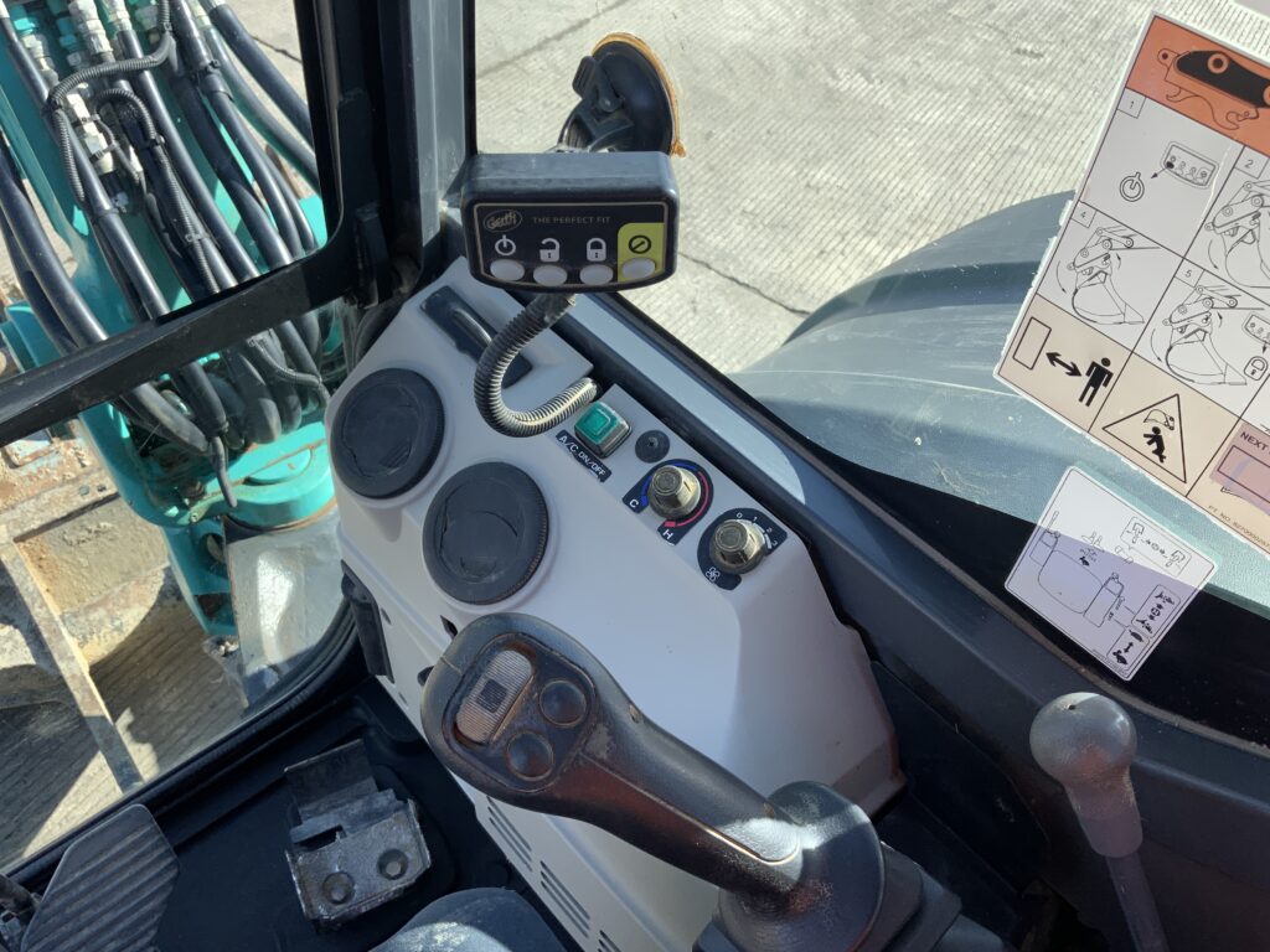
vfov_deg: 48.2
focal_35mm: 29
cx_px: 635
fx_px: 1064
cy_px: 476
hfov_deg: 61.7
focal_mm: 3
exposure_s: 1/380
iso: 16
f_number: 1.8
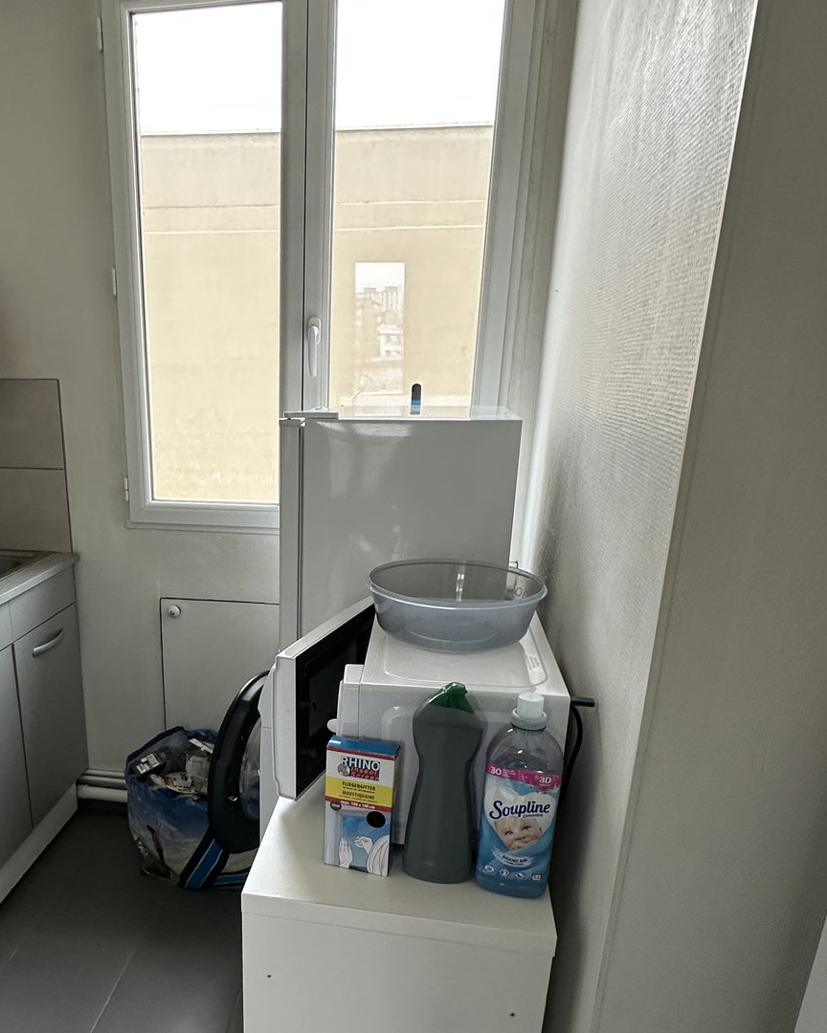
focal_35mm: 27
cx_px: 255
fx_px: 826
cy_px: 655
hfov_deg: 51.8
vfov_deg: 63.0
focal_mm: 2.22
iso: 200
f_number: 2.2
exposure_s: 1/99
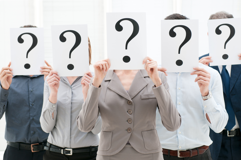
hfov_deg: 19.5
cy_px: 80
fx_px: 702
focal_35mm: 105
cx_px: 120
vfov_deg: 13.0
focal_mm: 70
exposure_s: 1/100
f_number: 3.5
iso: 200
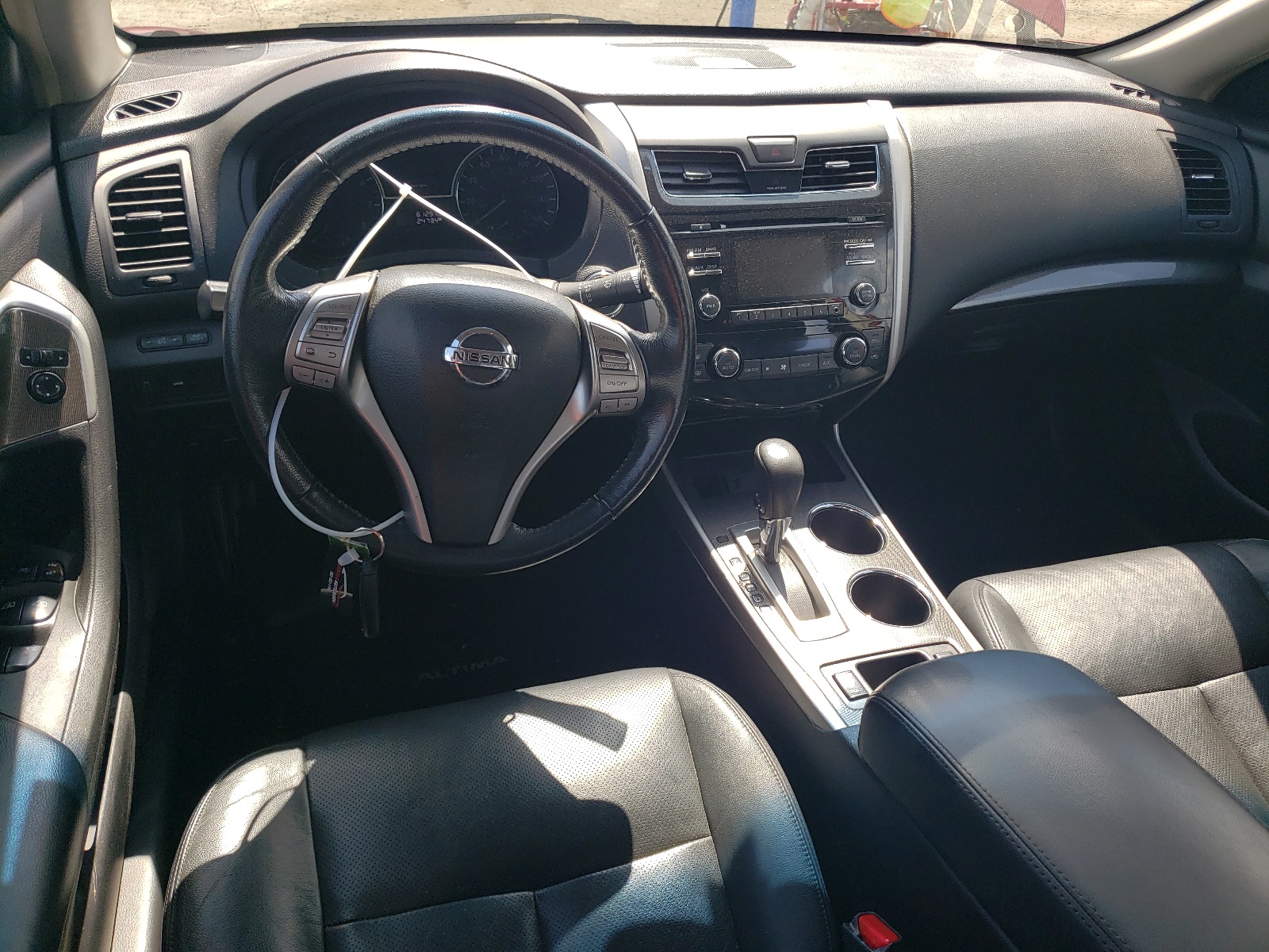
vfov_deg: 53.1
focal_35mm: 26
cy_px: 476
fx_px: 953
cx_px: 634
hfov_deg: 67.3
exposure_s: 1/556
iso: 50
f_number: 1.5
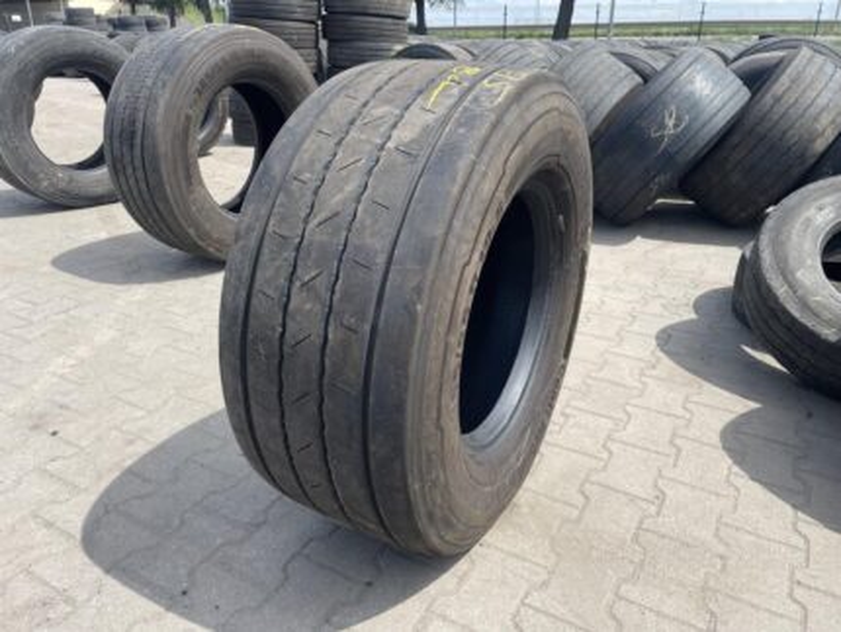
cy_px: 316
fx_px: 632
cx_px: 420
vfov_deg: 53.1
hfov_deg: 67.3
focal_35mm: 26
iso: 32
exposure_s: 1/1595
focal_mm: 4.2
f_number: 1.6
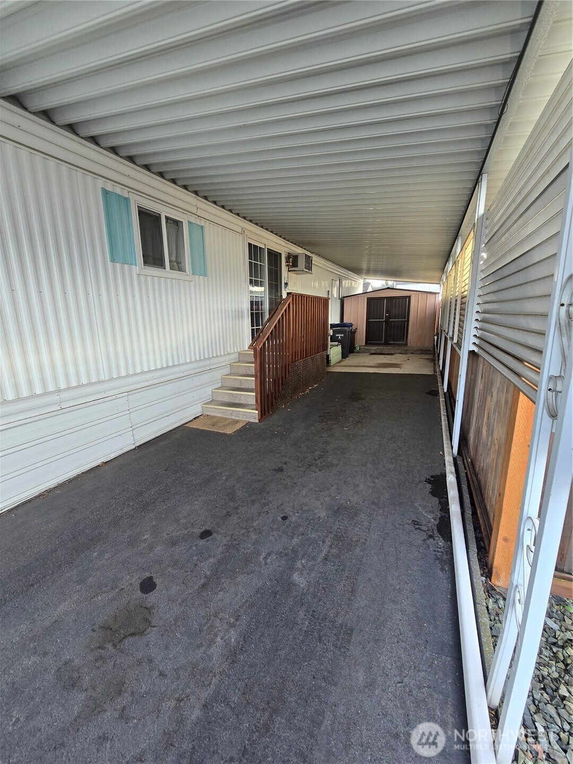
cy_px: 382
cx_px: 286
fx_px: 287
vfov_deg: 106.2
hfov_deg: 89.9
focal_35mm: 13
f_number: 2.2
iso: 50
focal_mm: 2.2
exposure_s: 1/60
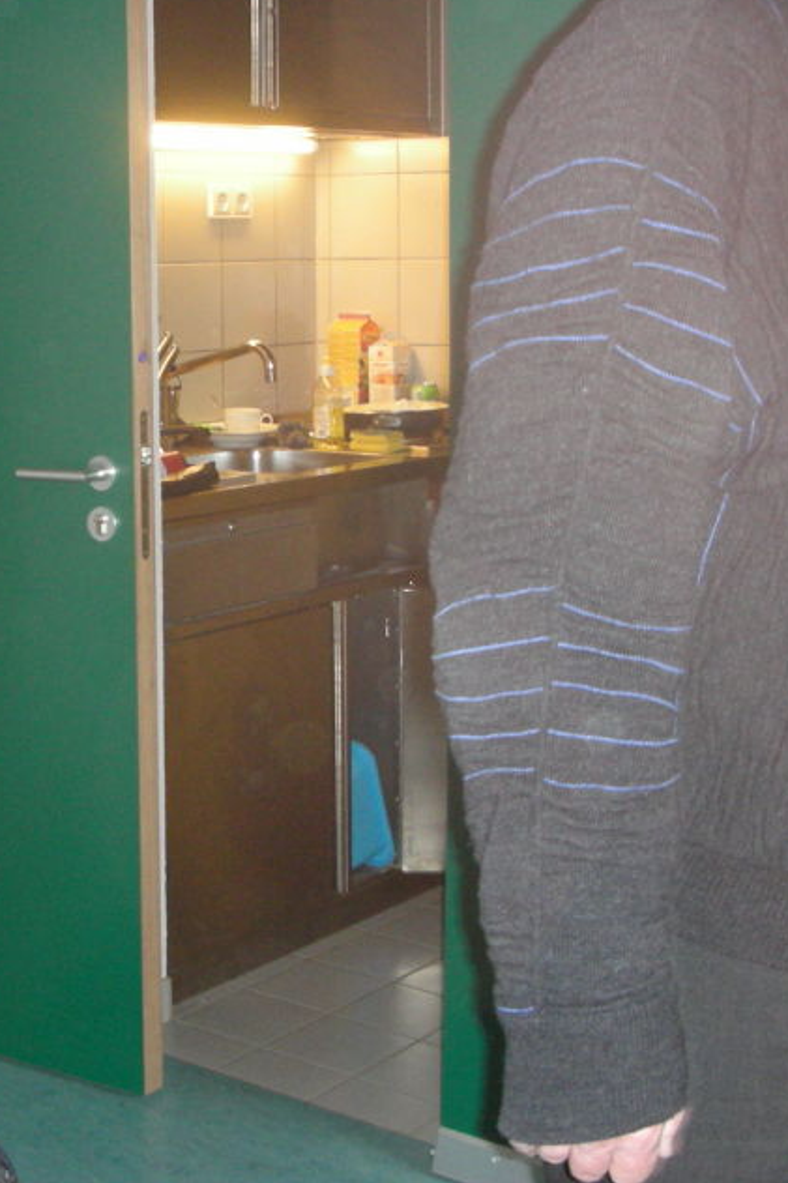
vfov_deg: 33.9
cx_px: 94
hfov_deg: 22.5
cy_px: 496
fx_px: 1938
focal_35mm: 59
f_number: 3
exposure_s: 1/60.1
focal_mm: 5.8
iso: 200
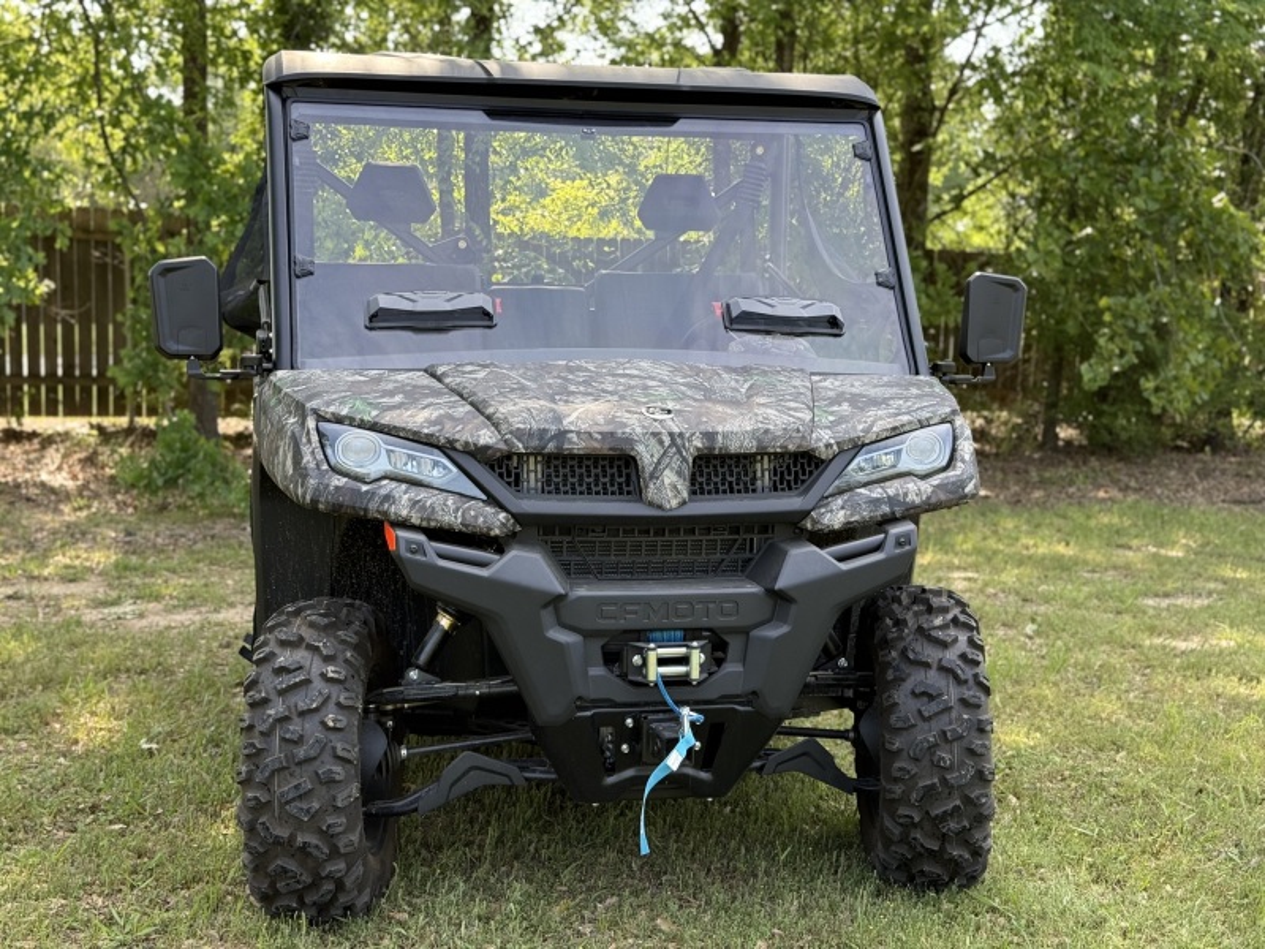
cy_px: 474
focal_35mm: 48
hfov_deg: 39.7
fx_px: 1754
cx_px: 632
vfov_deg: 30.3
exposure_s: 1/496
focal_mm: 6.76
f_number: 1.78
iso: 64
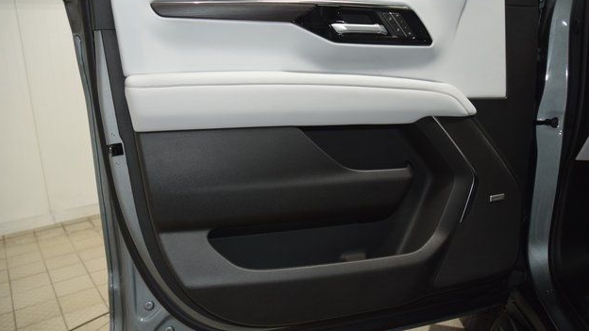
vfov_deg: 40.2
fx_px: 453
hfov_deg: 66.1
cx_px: 297
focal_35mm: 29
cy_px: 159
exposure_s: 1/60
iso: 800
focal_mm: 18
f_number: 4
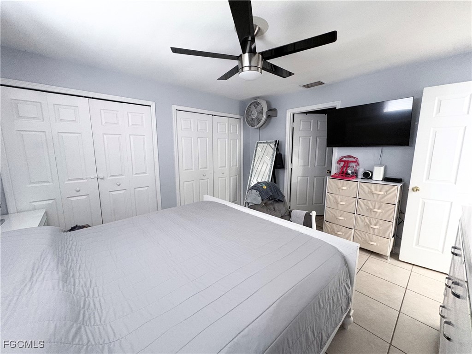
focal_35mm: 14
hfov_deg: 102.1
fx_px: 191
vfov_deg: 85.7
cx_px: 236
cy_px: 177
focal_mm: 2.22
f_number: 2.2
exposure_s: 1/60
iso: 500
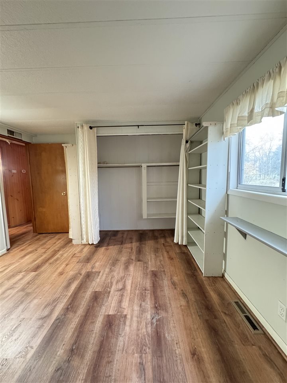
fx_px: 155
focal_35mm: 14
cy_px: 192
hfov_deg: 85.7
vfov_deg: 102.1
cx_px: 144
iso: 1250
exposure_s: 1/40
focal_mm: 2.22
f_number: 2.2
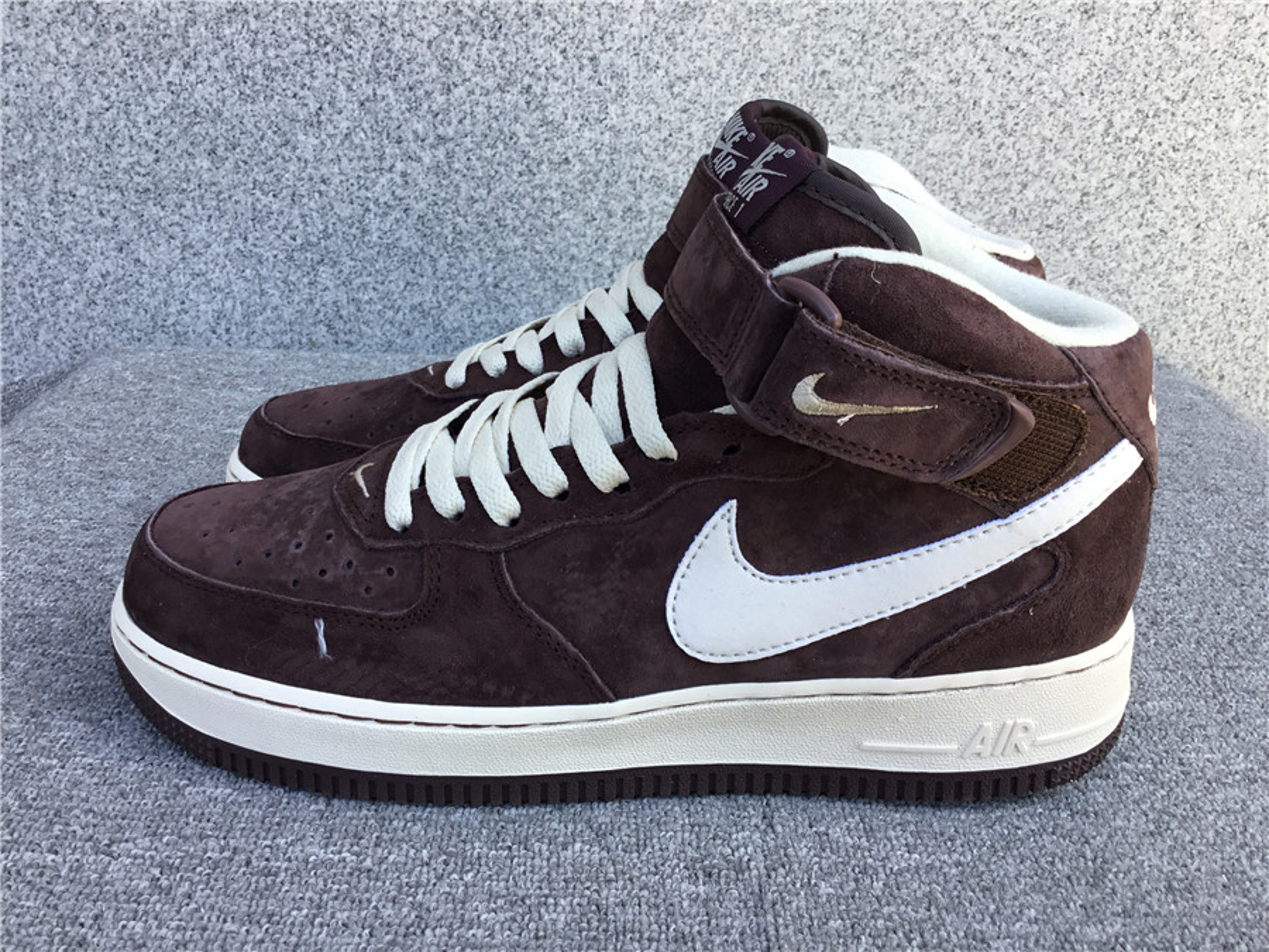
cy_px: 476
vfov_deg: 45.4
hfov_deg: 58.4
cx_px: 634
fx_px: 1136
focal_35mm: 31
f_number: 2.4
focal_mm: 3.3
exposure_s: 1/127
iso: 25
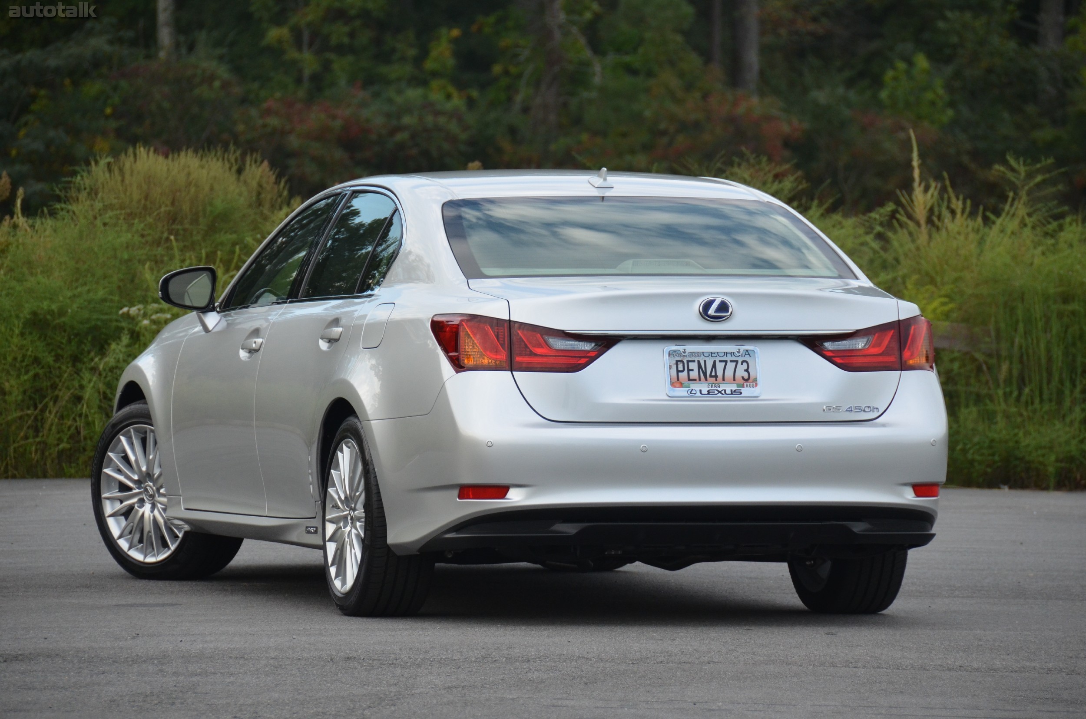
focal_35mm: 225
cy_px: 360
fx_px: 6774
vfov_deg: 6.1
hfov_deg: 9.2
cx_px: 543
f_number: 5.6
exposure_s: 1/800
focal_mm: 150
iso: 800
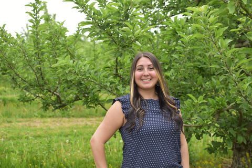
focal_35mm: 52
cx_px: 126
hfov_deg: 37.9
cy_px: 84
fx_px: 367
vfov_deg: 25.8
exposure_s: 1/1000
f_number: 2.8
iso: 200
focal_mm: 35
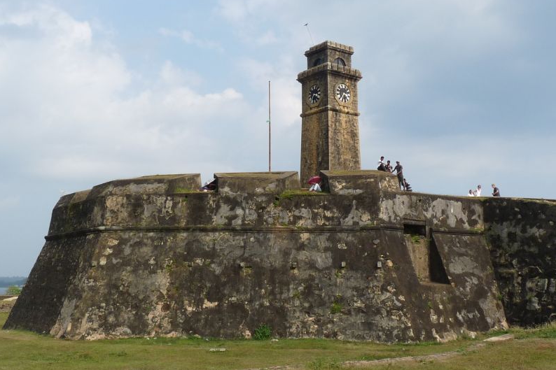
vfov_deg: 30.5
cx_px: 277
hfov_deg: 44.5
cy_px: 192
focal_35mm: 44
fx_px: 679
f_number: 5.6
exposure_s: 1/320
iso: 100
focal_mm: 4.8
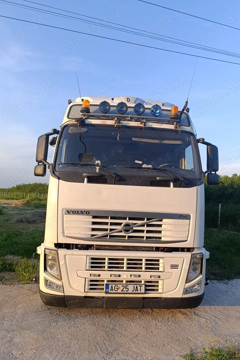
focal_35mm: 24
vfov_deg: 73.7
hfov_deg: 53.1
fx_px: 240
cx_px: 126
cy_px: 180
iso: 50
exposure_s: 1/148
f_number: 1.6
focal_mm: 6.14
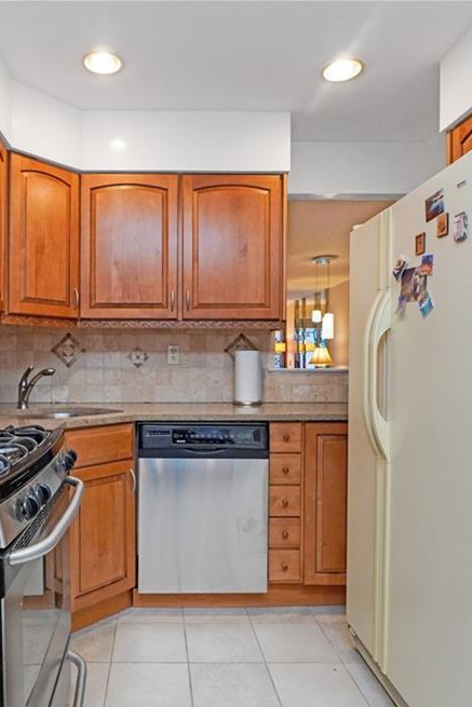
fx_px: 507
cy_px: 367
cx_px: 160
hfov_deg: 49.1
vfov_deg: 69.8
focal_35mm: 26
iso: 800
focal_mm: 11
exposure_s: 1/160
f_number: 4
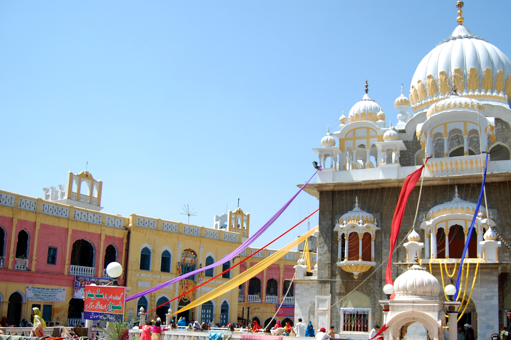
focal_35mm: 37
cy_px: 229
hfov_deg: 51.8
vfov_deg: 35.5
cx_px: 291
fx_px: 525
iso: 200
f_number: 3.5
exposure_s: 1/1250
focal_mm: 18
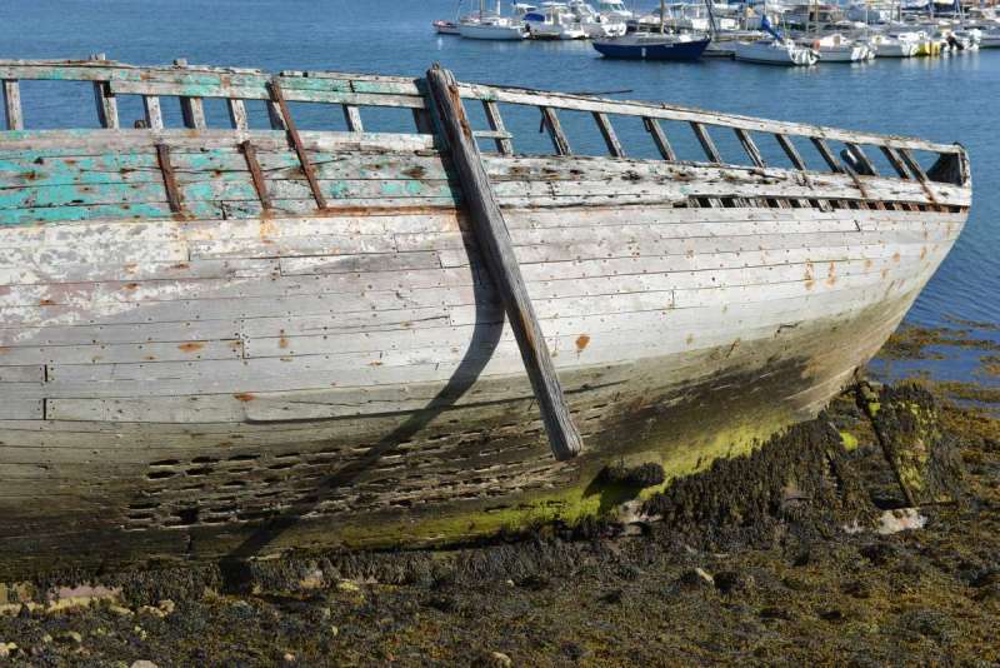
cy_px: 334
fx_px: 1945
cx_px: 500
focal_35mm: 70
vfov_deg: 19.5
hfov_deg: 28.8
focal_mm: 70
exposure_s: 1/200
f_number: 11
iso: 125
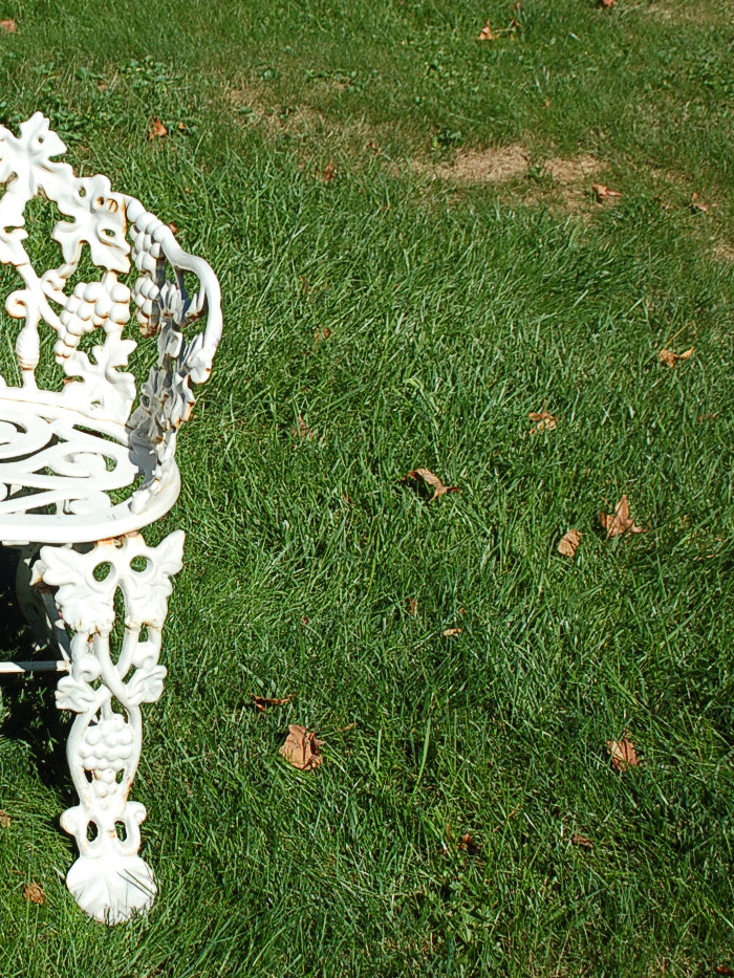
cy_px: 463
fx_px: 2233
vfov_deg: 24.7
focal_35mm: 79
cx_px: -40
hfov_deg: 18.1
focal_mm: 34
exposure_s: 1/400
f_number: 11
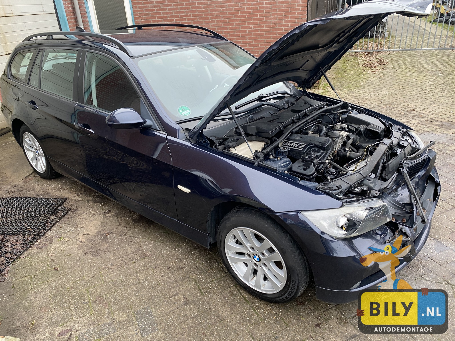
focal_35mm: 26
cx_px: 228
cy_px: 170
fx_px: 342
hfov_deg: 67.3
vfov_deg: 53.1
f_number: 1.8
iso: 100
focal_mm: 4.25
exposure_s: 1/50
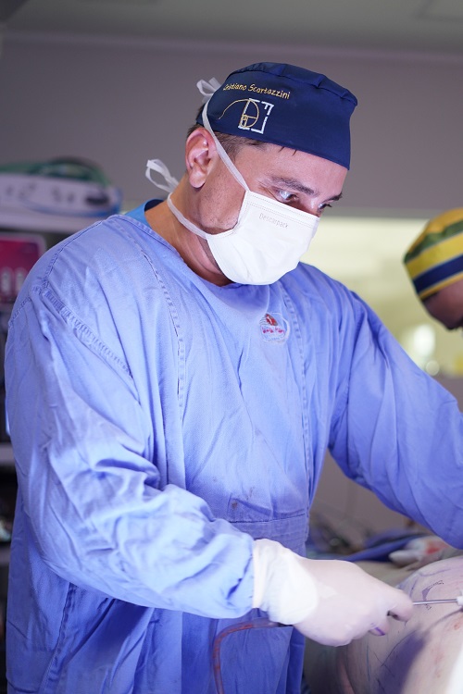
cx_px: 232
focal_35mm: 50
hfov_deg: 27.0
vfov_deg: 39.6
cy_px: 347
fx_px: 965
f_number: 2
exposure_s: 1/125
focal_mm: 50
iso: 1250
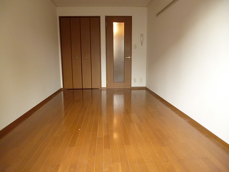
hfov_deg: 71.6
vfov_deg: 56.8
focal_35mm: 24
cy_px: 86
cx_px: 114
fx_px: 159
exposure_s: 1/60
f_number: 2.5
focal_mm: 4.3
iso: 320
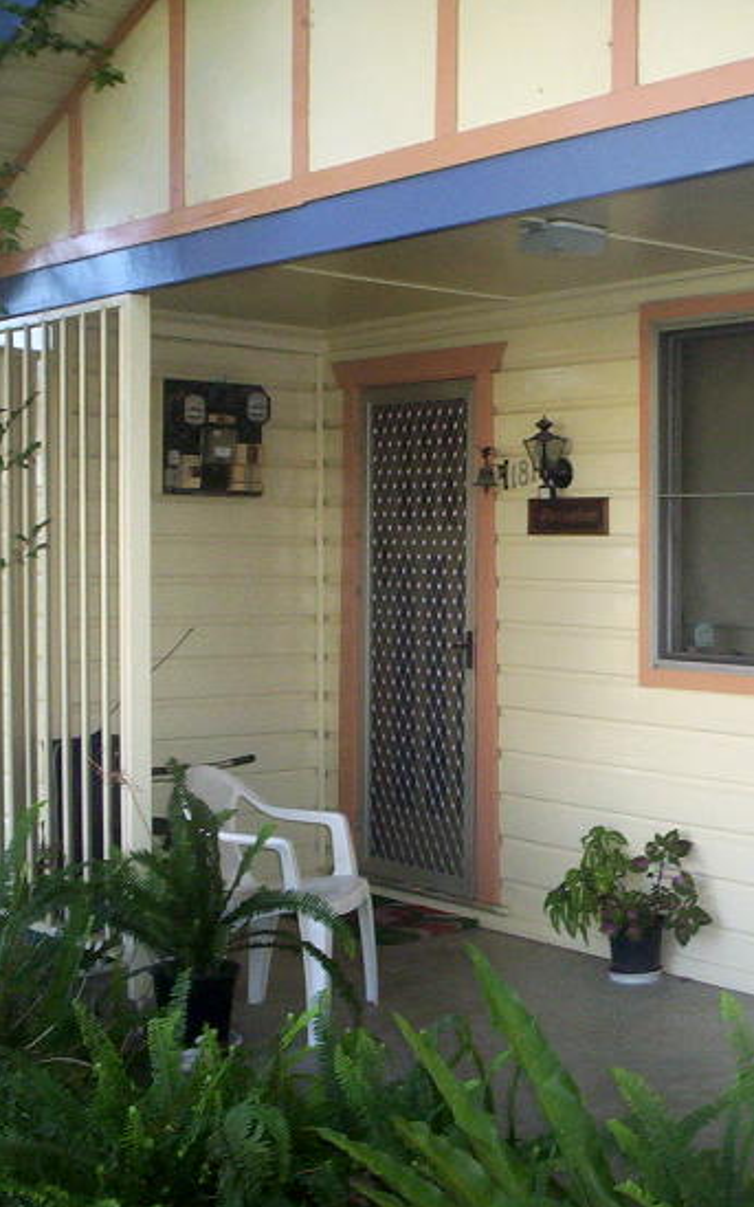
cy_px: 605
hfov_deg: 23.4
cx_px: 664
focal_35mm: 54
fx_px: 1776
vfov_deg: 37.5
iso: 140
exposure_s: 1/62.5
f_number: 4.5
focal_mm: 4.99
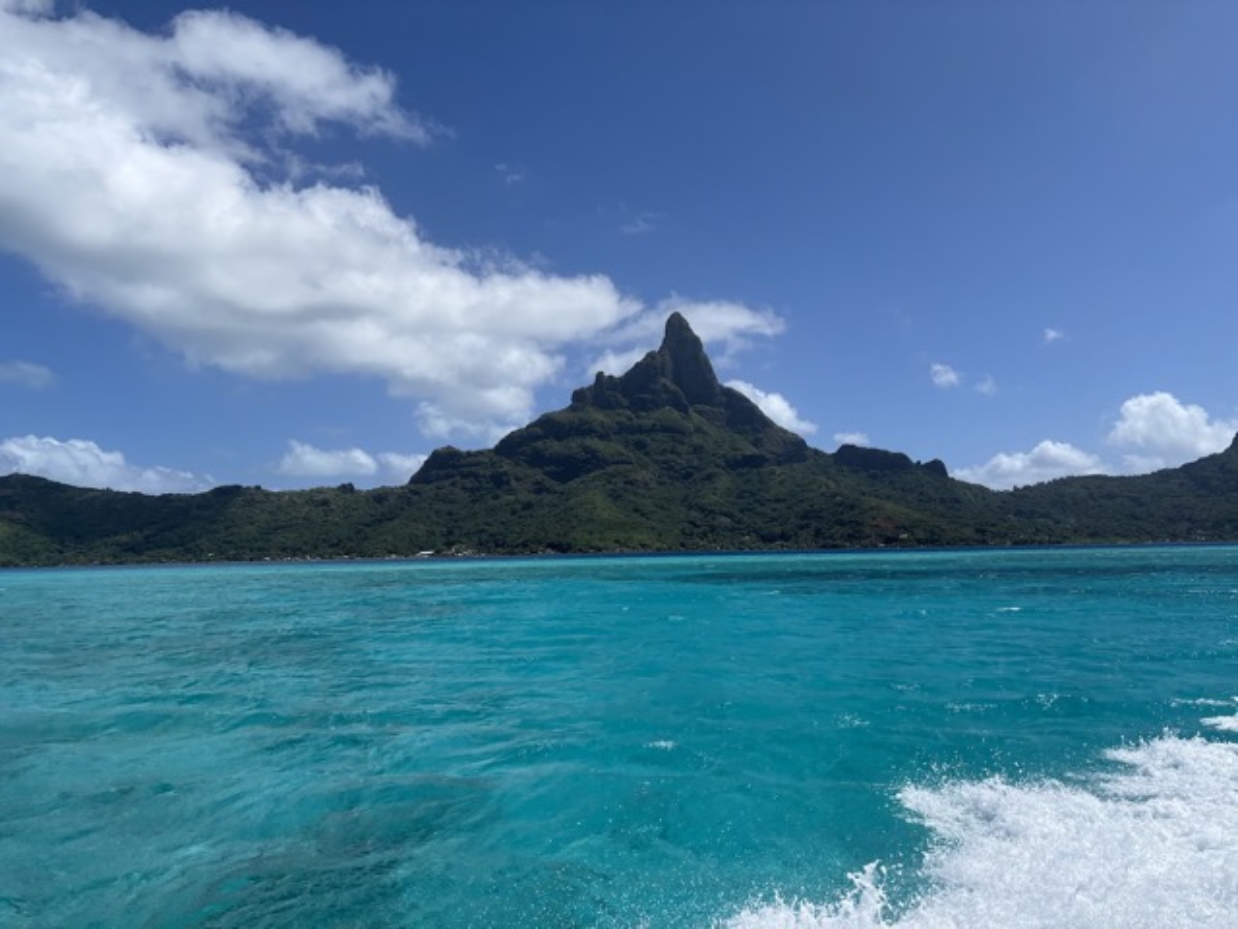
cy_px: 464
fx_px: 930
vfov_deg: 53.1
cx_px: 619
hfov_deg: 67.3
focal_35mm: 26
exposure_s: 1/7194
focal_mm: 5.96
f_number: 1.6
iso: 50
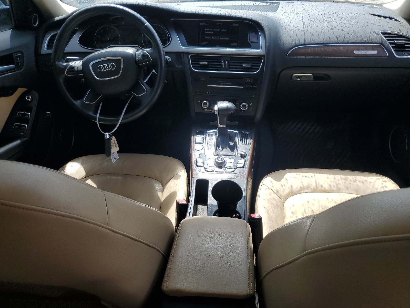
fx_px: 308
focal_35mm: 26
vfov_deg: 53.1
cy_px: 154
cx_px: 205
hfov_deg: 67.3
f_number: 1.5
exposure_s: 1/1250
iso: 50
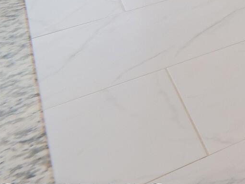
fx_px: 580
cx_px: 711
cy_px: -294
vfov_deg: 12.6
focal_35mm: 82
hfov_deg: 12.0
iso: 200
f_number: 9
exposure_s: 1/40
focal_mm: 7
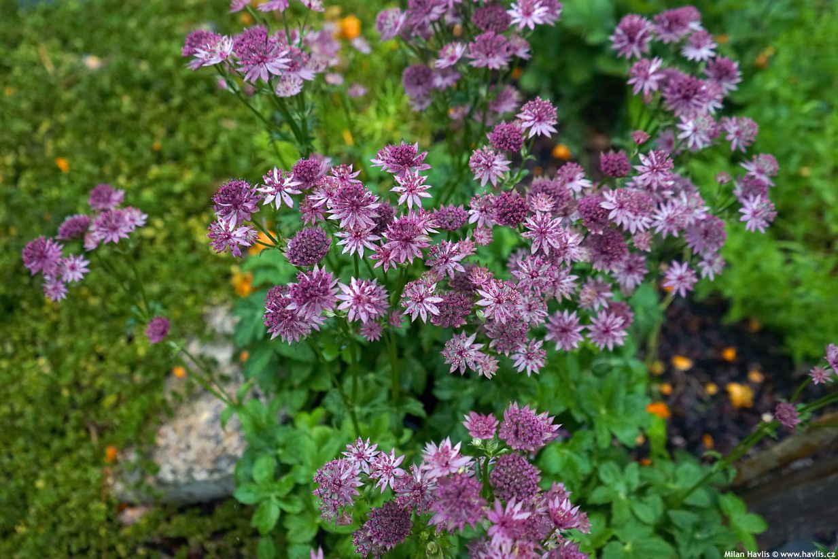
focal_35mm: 28
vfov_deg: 46.4
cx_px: 419
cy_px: 280
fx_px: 652
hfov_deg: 65.5
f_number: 4
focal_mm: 28
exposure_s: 1/500
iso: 1250
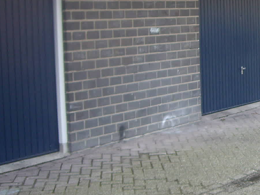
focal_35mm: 86
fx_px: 646
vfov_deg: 17.1
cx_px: 267
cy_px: 49
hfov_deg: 21.8
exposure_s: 1/200
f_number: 2.7
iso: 100
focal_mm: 6.2
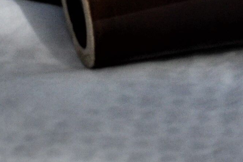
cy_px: -362
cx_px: 399
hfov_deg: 4.3
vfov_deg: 2.9
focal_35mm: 471
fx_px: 3182
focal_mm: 45
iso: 400
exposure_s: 1/30
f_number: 36
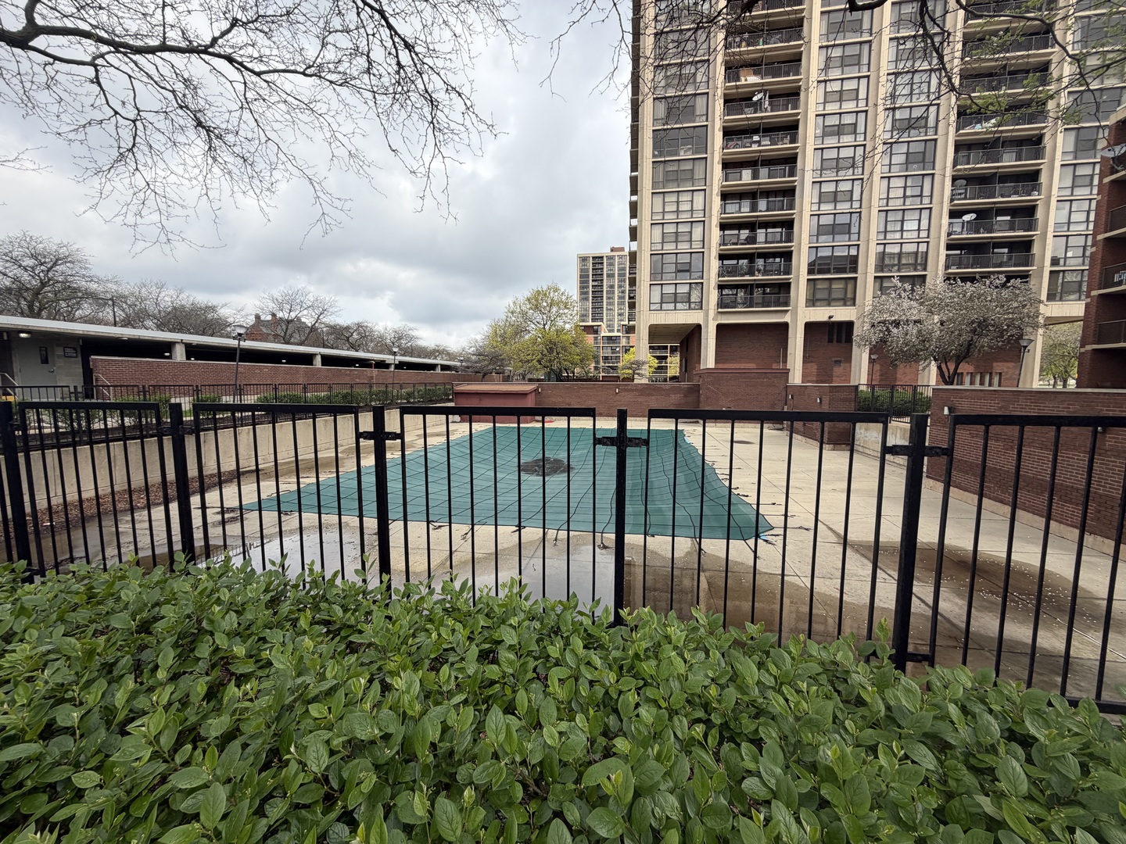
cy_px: 422
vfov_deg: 85.7
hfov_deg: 102.1
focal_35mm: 14
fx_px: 455
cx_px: 563
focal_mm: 2.22
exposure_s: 1/770
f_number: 2.2
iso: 32
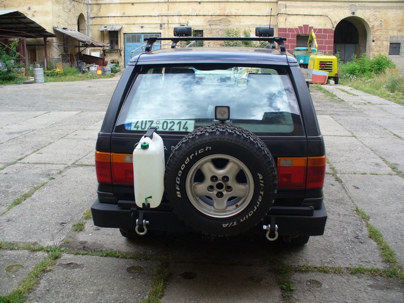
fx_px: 432
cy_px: 152
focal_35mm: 37
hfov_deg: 50.1
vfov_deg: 38.7
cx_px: 202
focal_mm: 6.1
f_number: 2.8
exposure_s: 1/320
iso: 80
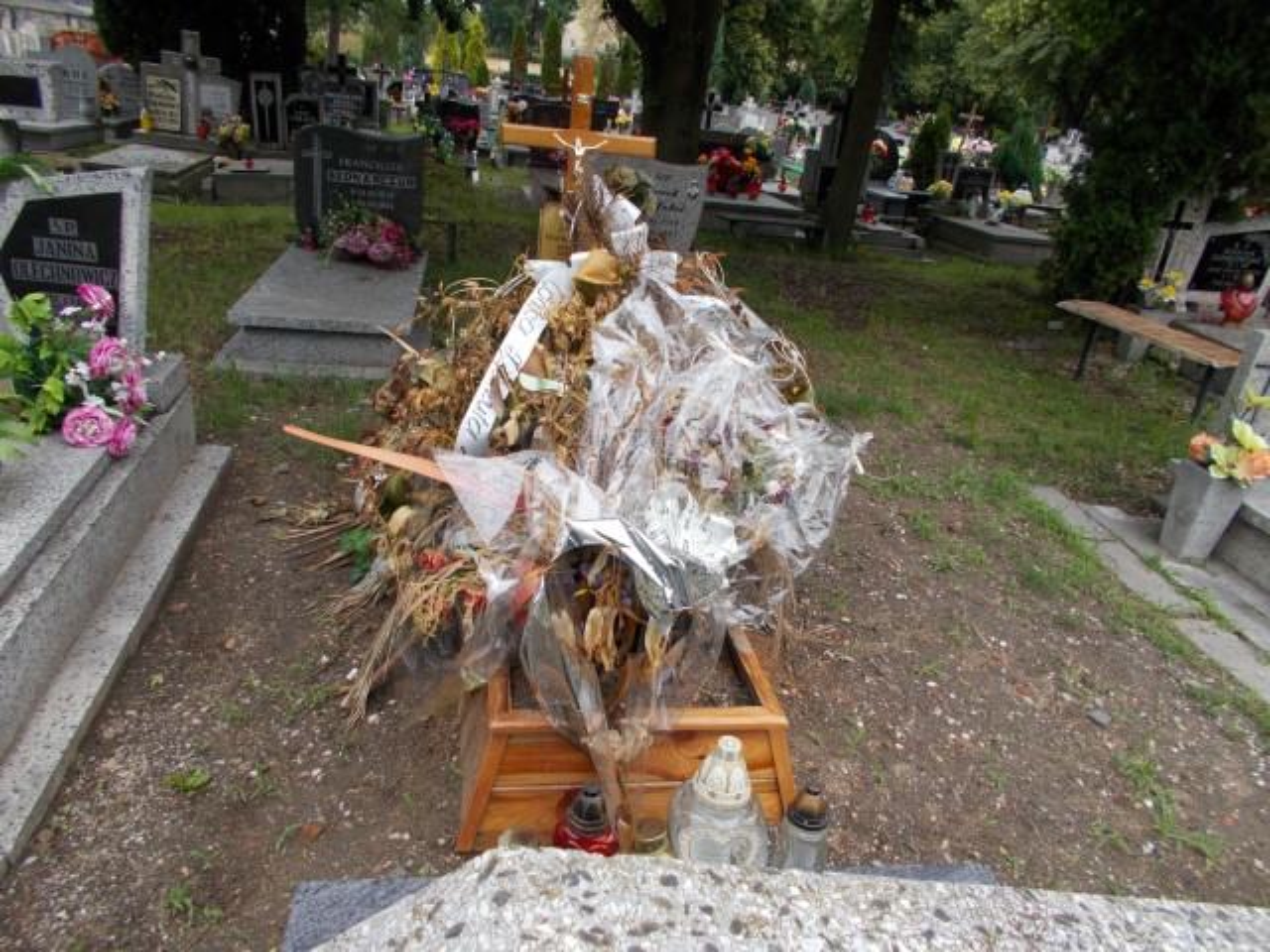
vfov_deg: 53.1
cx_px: 635
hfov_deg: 67.3
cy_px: 476
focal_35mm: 26
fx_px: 954
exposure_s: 1/200
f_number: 3.2
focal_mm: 4.6
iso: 80
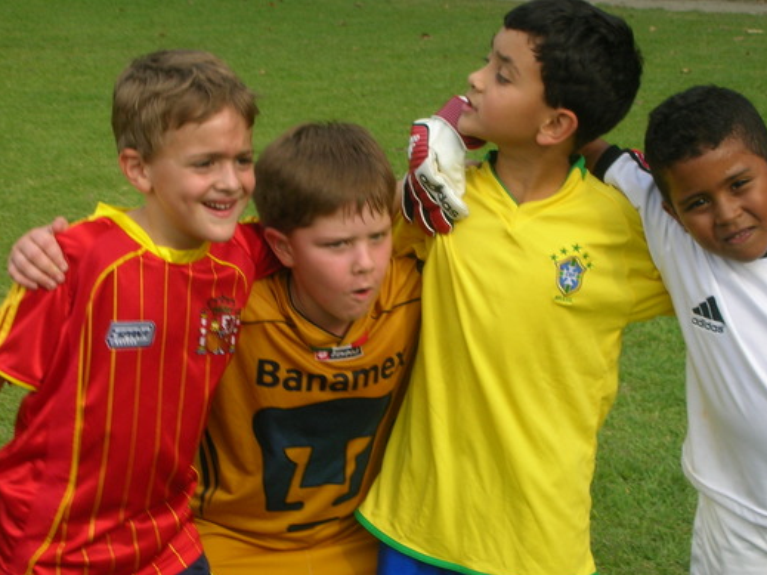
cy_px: 296
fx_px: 1994
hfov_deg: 21.8
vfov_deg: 16.4
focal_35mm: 90
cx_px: 400
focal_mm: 12.2
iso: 50
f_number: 4.4
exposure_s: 1/146
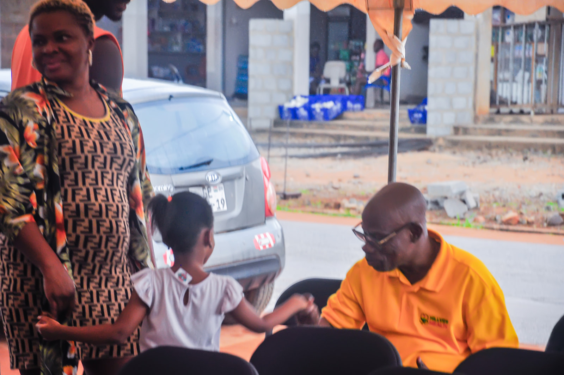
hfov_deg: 13.1
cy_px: 188
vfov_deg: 8.7
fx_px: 2465
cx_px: 282
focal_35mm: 158
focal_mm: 105
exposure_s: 1/100
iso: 400
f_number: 5.6
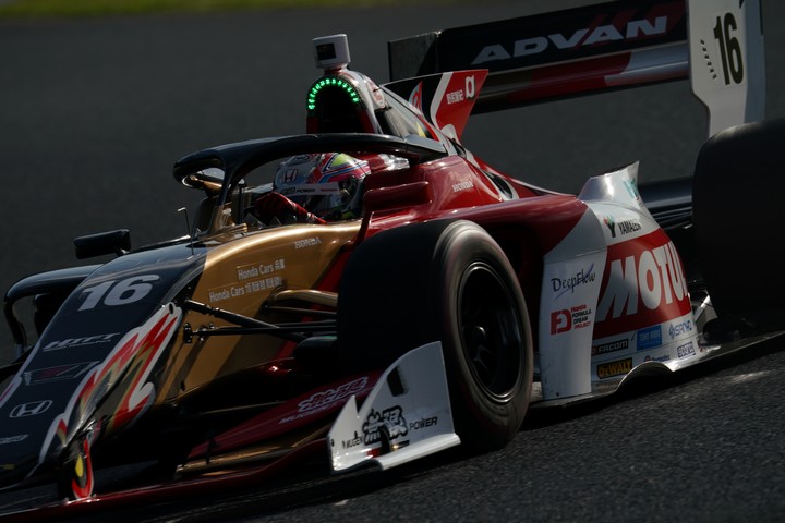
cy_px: 262
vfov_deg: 2.3
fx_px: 13082
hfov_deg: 3.4
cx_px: 392
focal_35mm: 600
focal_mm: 600
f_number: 11
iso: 200
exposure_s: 1/800
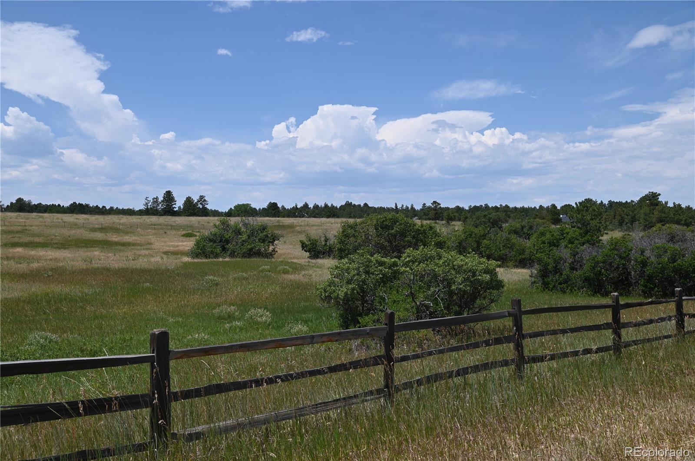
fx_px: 733
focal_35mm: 38
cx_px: 348
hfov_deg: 50.7
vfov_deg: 35.0
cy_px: 230
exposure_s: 1/400
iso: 100
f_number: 8
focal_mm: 38
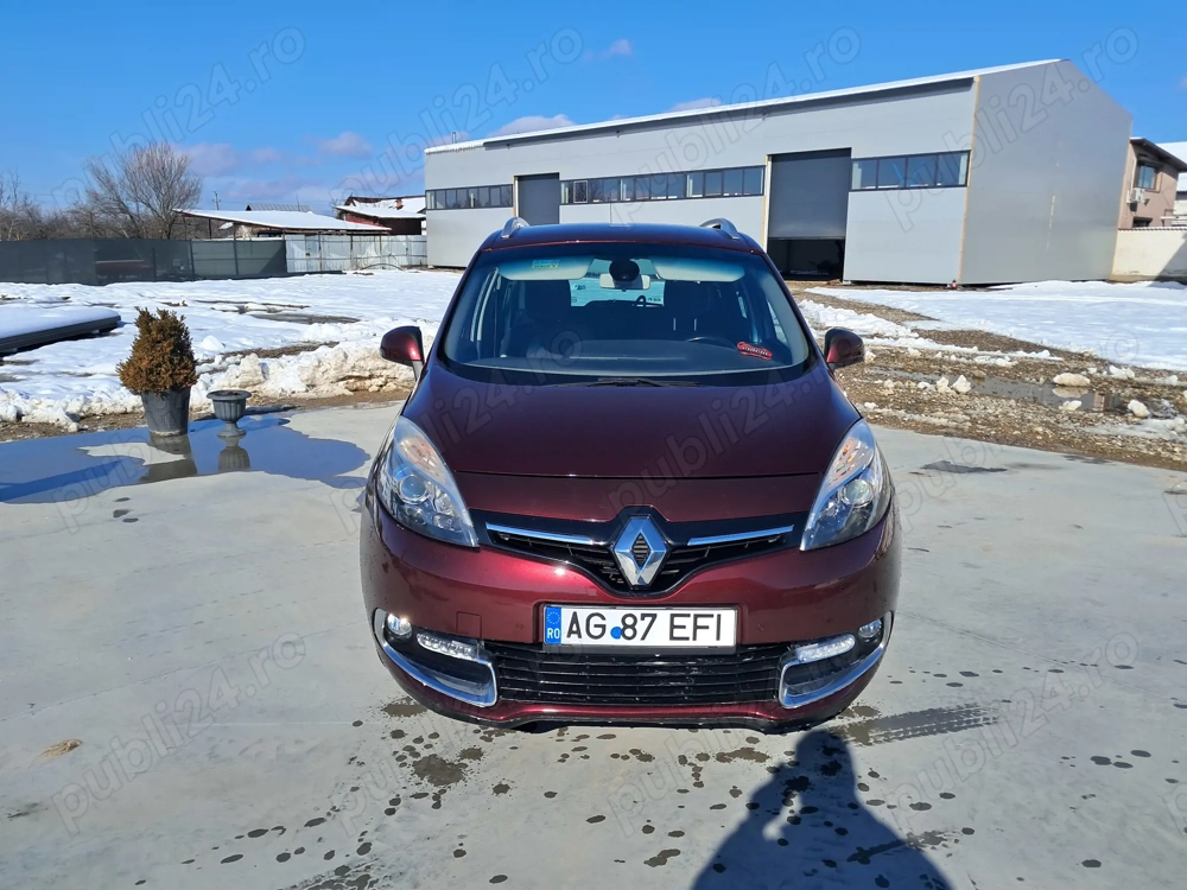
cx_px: 594
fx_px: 926
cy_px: 445
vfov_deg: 51.4
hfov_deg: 65.3
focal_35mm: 27
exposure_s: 1/1339
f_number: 1.8
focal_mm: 4
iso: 50
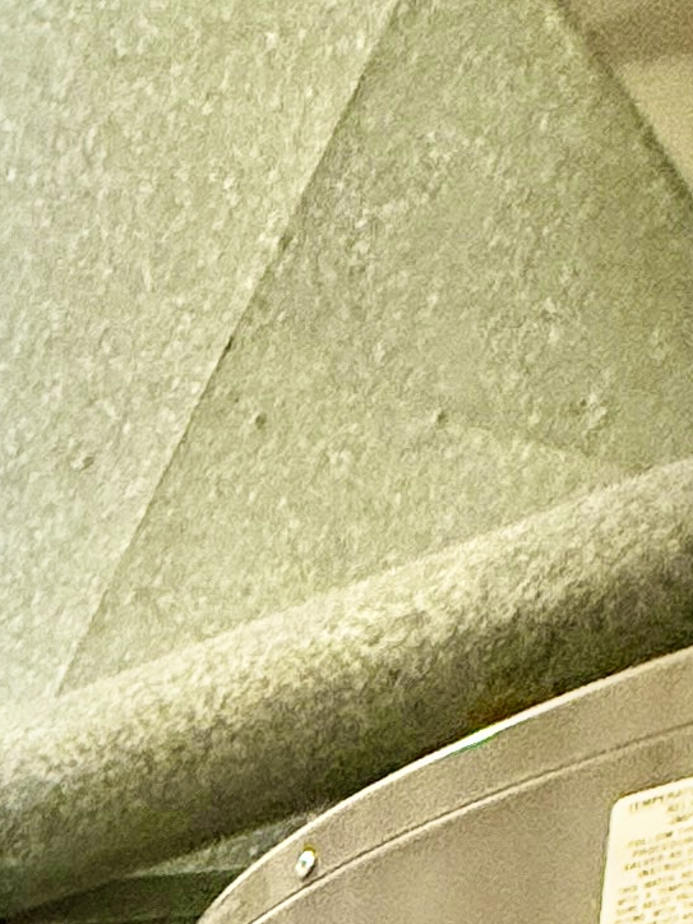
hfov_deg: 14.3
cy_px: 2015
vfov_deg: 16.4
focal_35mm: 78
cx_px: -860
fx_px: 2082
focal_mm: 2.22
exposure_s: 1/60
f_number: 2.2
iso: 320
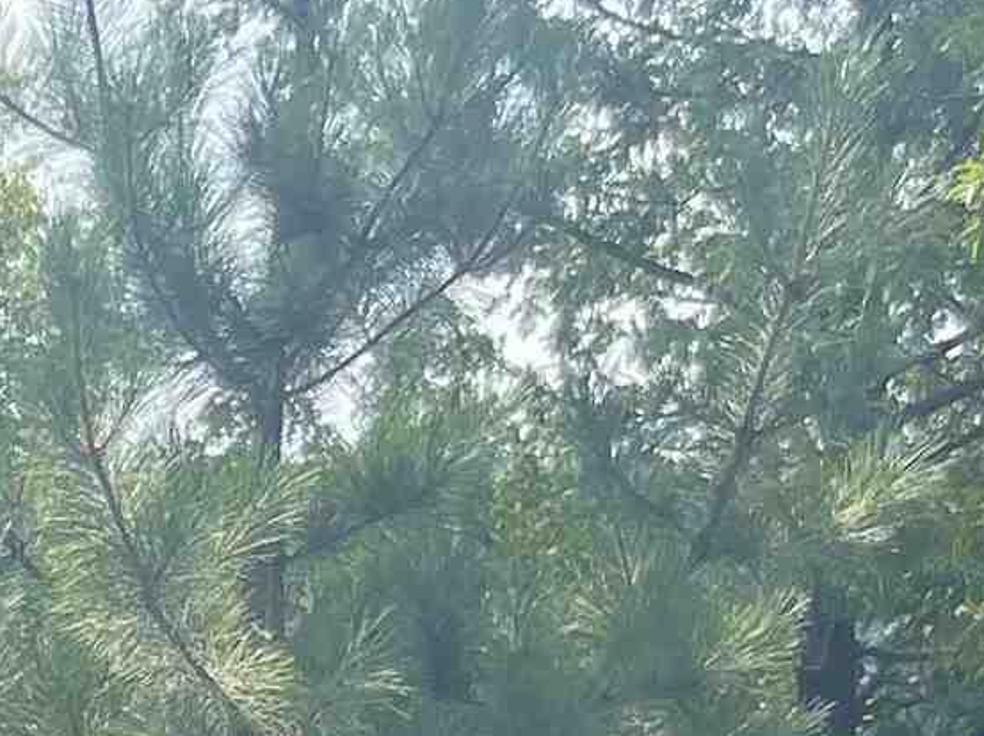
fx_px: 3949
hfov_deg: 12.5
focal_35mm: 139
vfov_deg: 9.2
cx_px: -973
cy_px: 1922
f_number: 1.6
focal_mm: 5.1
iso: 32
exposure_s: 1/1109
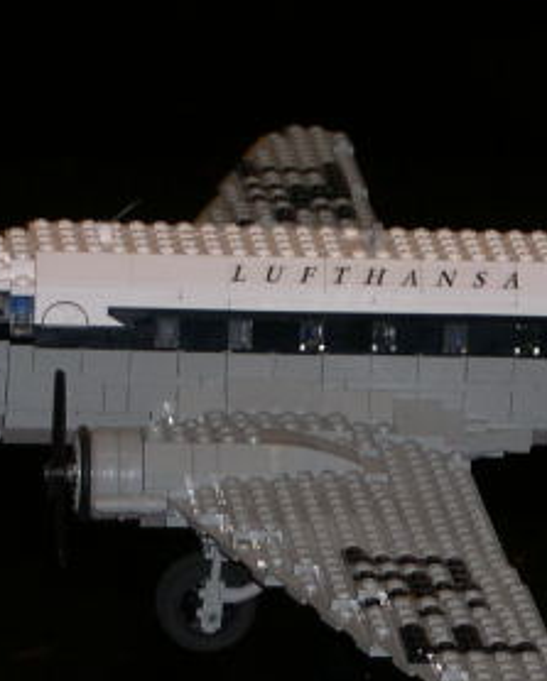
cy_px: 578
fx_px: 6465
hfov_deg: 4.8
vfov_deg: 6.0
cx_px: 392
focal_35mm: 320
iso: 156
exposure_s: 1/60
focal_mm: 24
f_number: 4.9
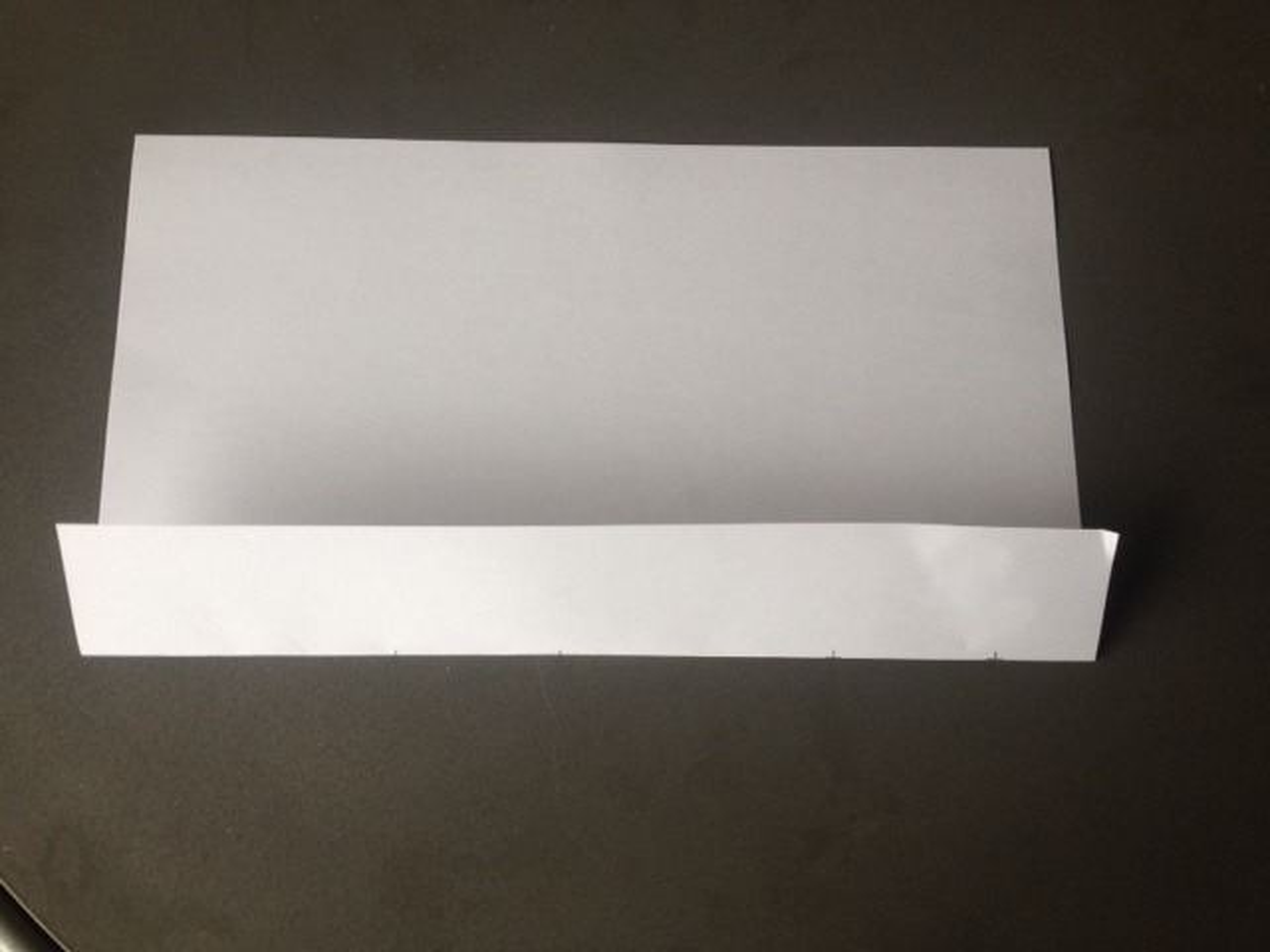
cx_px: 635
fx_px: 1284
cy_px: 476
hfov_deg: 52.6
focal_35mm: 35
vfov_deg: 40.7
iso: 64
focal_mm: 4.28
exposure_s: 1/40
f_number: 2.4
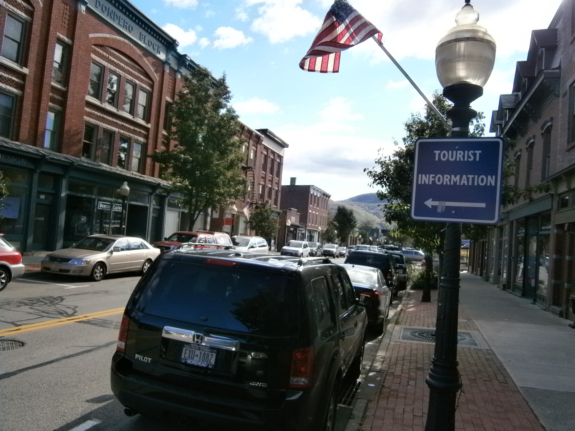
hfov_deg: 67.3
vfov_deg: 53.1
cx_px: 288
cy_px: 216
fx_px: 432
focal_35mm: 26
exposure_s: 1/800
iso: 80
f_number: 2.8
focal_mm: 4.7
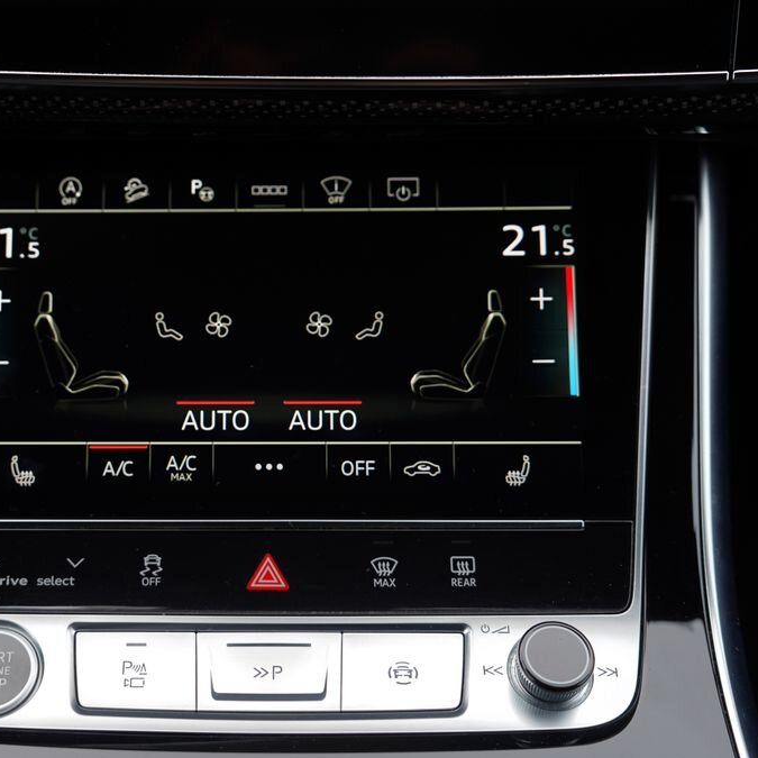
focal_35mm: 58
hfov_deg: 29.4
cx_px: 254
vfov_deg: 29.6
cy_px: 382
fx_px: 1437
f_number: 3.5
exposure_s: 1/80
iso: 100
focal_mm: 45
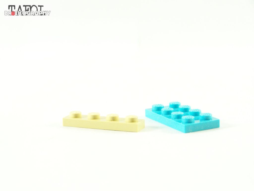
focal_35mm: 105
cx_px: 127
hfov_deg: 18.7
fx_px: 770
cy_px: 96
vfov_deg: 14.1
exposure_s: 1/60
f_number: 3.6
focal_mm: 17.5
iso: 400
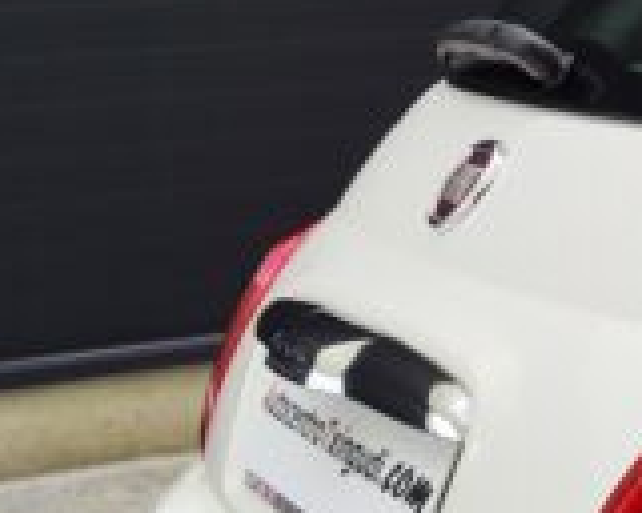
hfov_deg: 13.8
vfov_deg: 13.6
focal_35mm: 112
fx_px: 2128
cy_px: 509
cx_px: 1392
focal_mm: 7.01
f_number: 1.69
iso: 50
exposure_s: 1/199
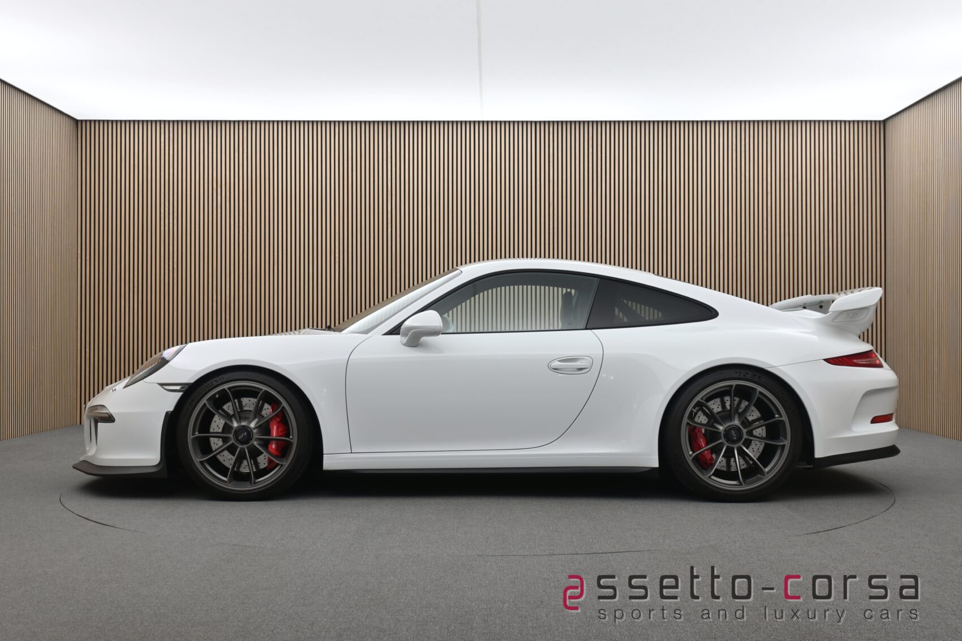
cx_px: 481
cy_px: 320
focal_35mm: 41
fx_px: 1102
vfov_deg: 32.4
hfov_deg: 47.2
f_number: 4.5
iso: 400
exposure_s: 1/40
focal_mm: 27.5
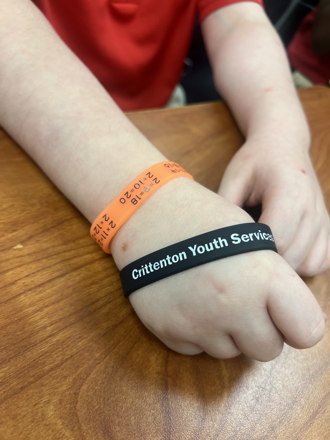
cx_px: 165
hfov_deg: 53.1
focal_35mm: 26
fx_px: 330
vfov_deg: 67.3
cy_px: 220
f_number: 1.5
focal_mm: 5.7
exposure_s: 1/120
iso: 100
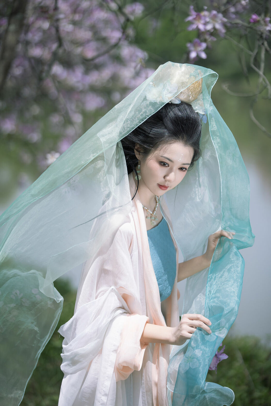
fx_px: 1377
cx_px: 136
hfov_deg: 11.2
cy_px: 203
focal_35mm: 122
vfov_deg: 16.8
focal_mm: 123
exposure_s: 1/4000
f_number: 2.8
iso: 125
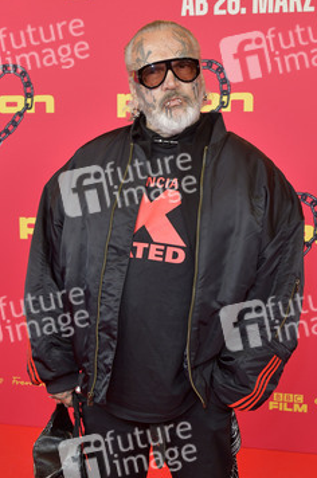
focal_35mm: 45
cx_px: 167
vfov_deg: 43.7
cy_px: 252
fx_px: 597
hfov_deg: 29.7
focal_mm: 40
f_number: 6.3
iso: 1000
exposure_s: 1/250
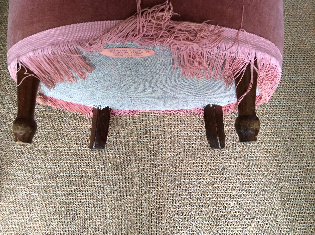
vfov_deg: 44.1
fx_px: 291
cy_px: 118
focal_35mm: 32
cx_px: 158
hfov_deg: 56.9
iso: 80
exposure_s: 1/25
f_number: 2.4
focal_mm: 3.3
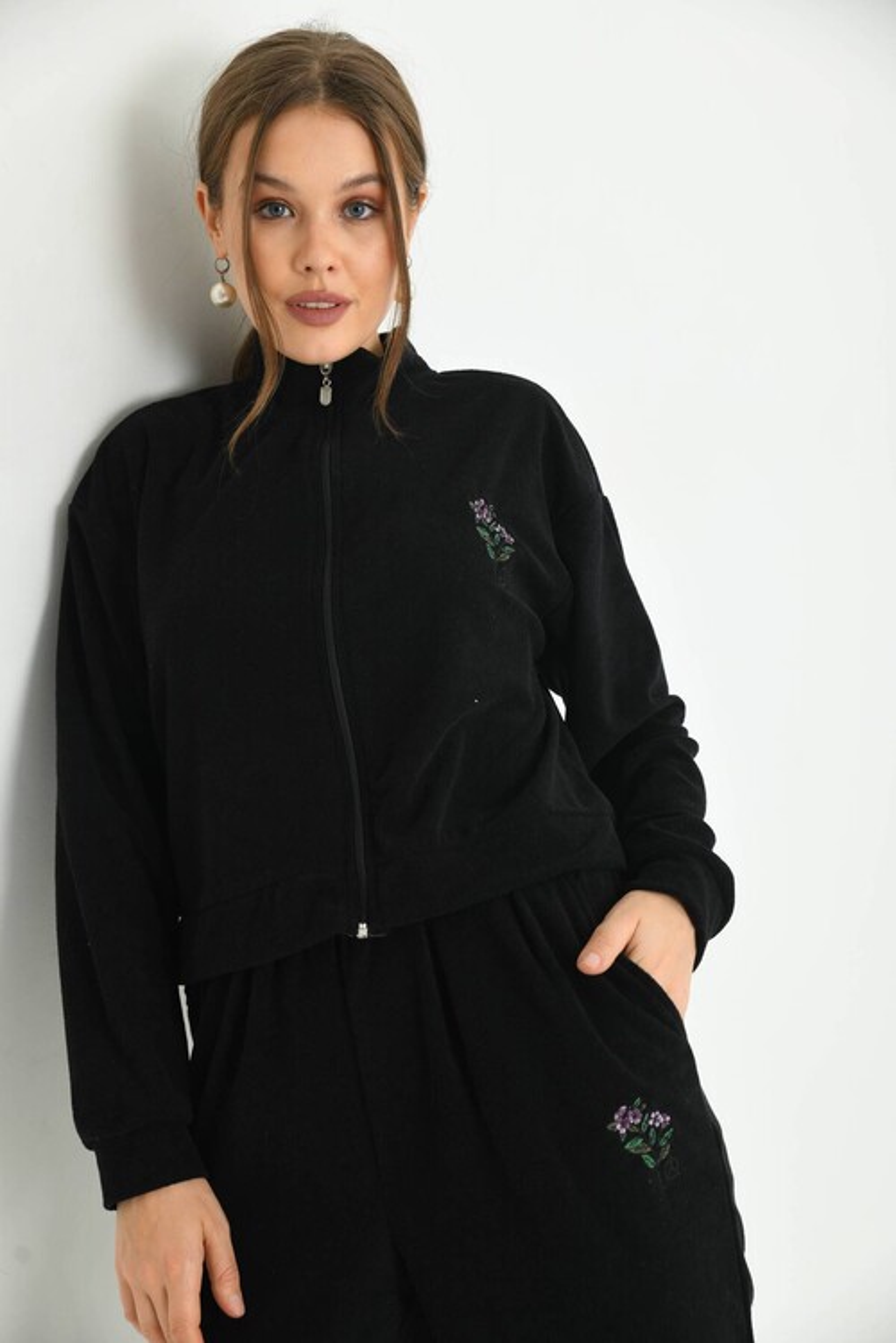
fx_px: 2091
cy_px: 672
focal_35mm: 56
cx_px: 448
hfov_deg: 24.2
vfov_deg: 35.6
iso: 160
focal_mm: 56
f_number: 5.6
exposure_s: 1/125
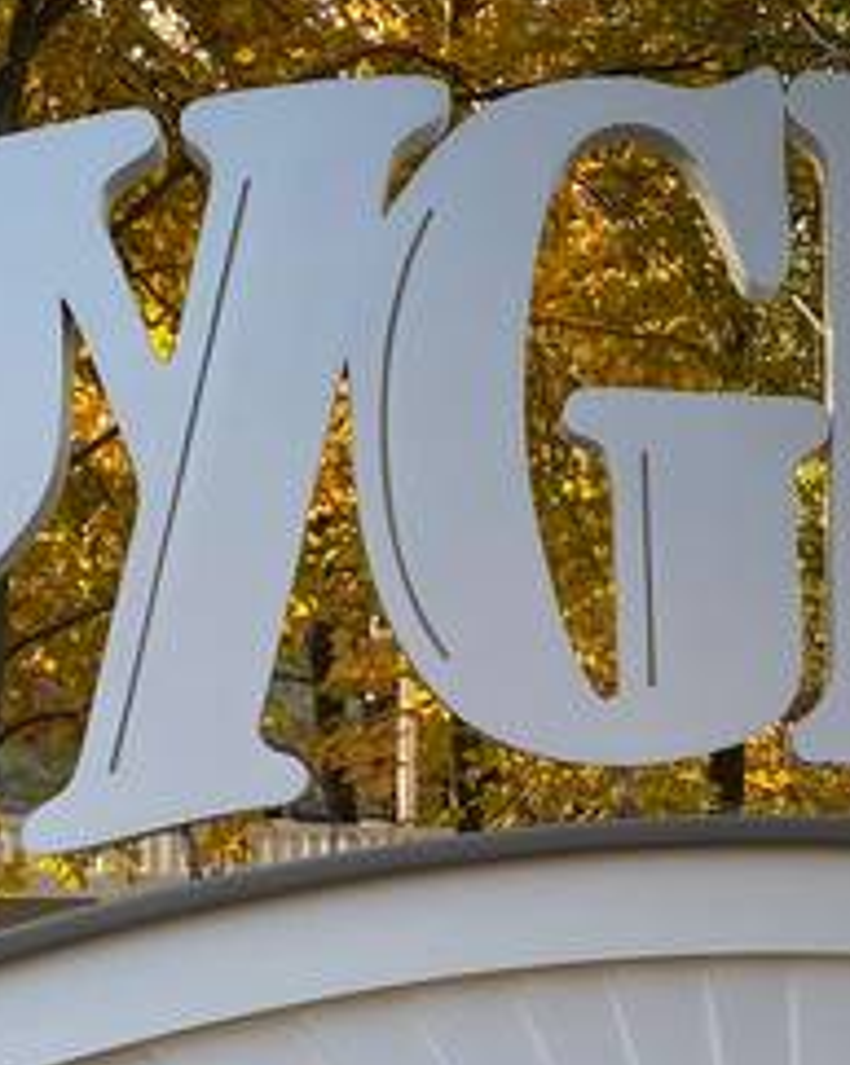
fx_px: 2646
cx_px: 744
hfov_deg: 18.0
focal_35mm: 84
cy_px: 1056
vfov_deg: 22.0
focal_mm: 4.25
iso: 32
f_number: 1.8
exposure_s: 1/296
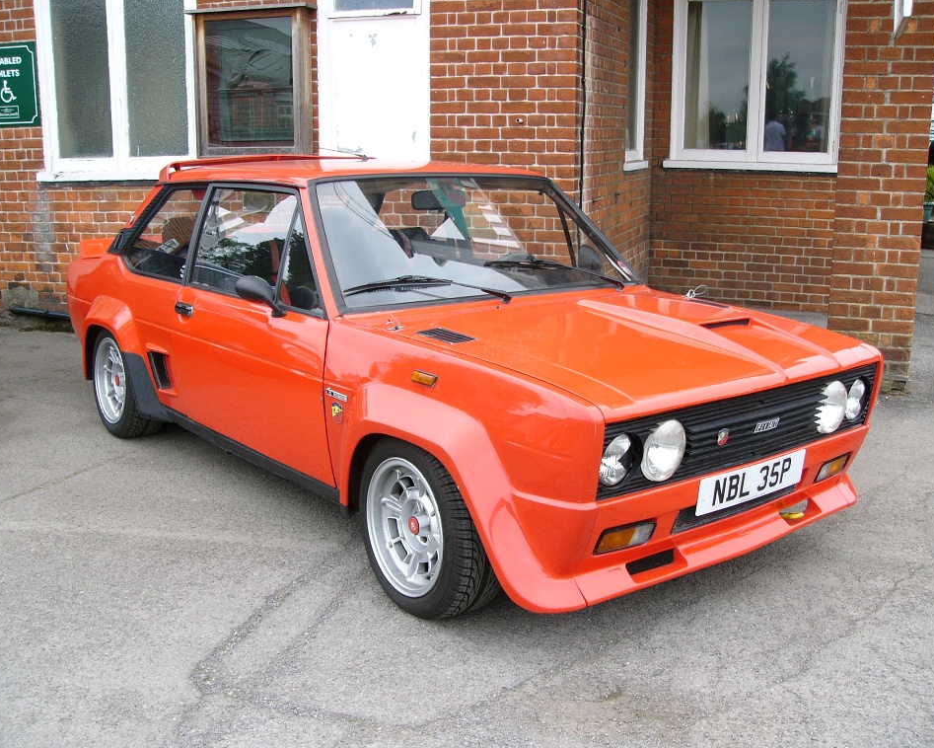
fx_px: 1051
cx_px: 474
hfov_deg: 47.9
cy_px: 377
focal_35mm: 38
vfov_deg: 39.2
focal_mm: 6
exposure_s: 1/60
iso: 75
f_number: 2.8
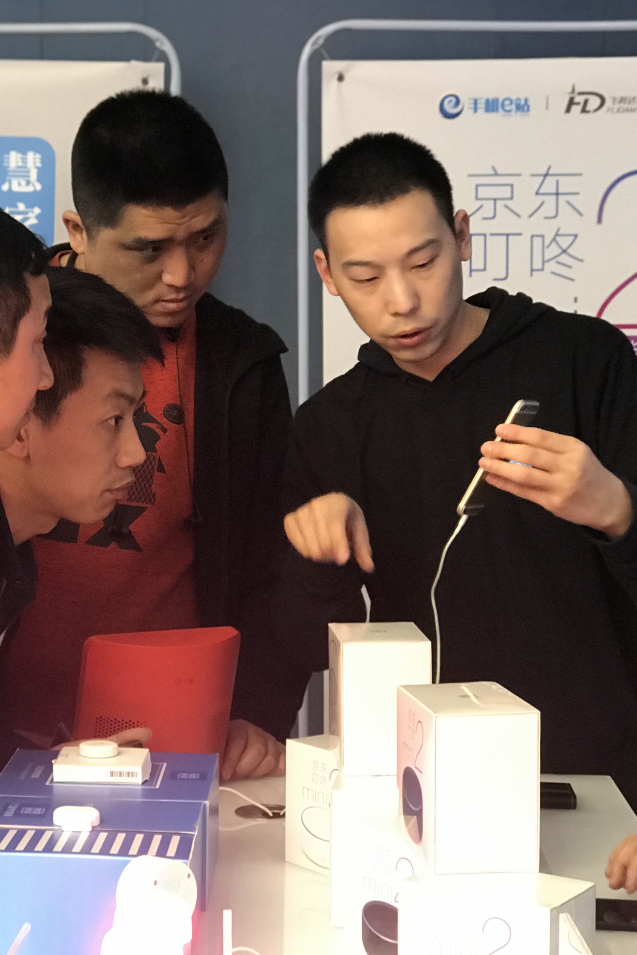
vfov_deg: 25.4
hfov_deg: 17.0
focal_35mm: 80
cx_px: 195
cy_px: 479
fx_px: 2123
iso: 500
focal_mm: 6.6
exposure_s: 1/50
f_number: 2.8
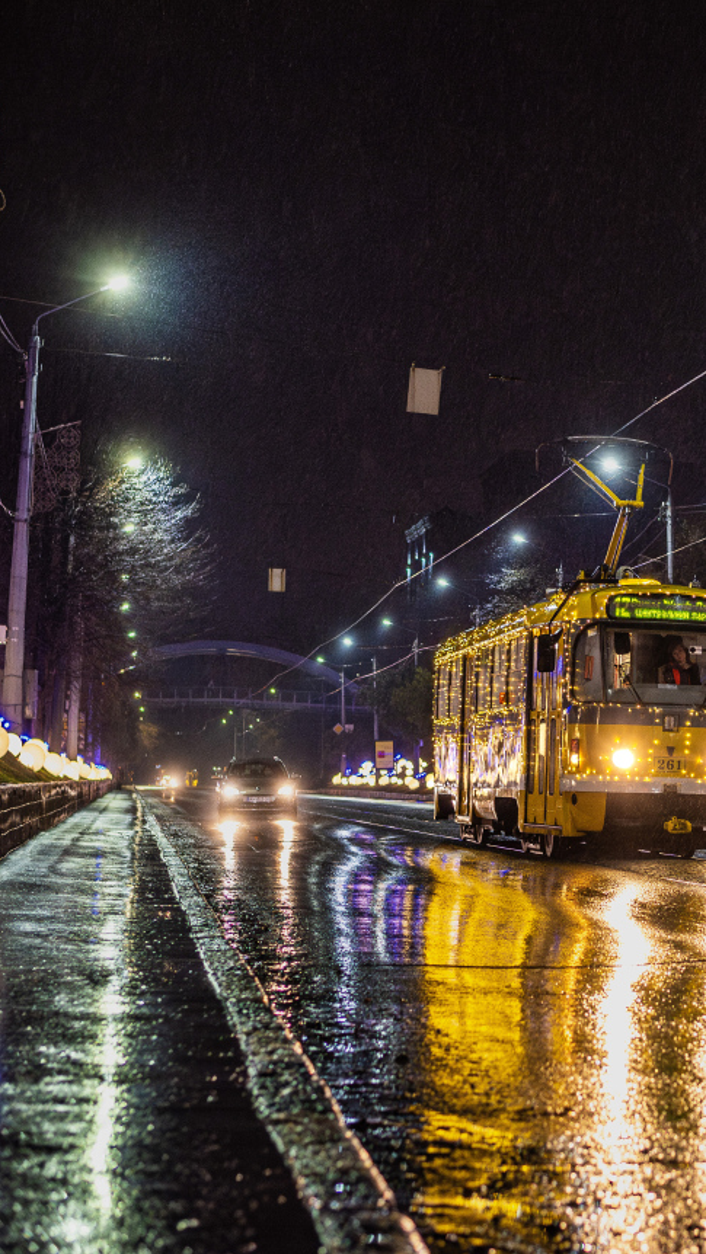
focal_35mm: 79
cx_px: 709
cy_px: 630
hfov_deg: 15.0
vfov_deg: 26.8
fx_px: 2629
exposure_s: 1/125
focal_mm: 50
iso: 1000
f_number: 2.8
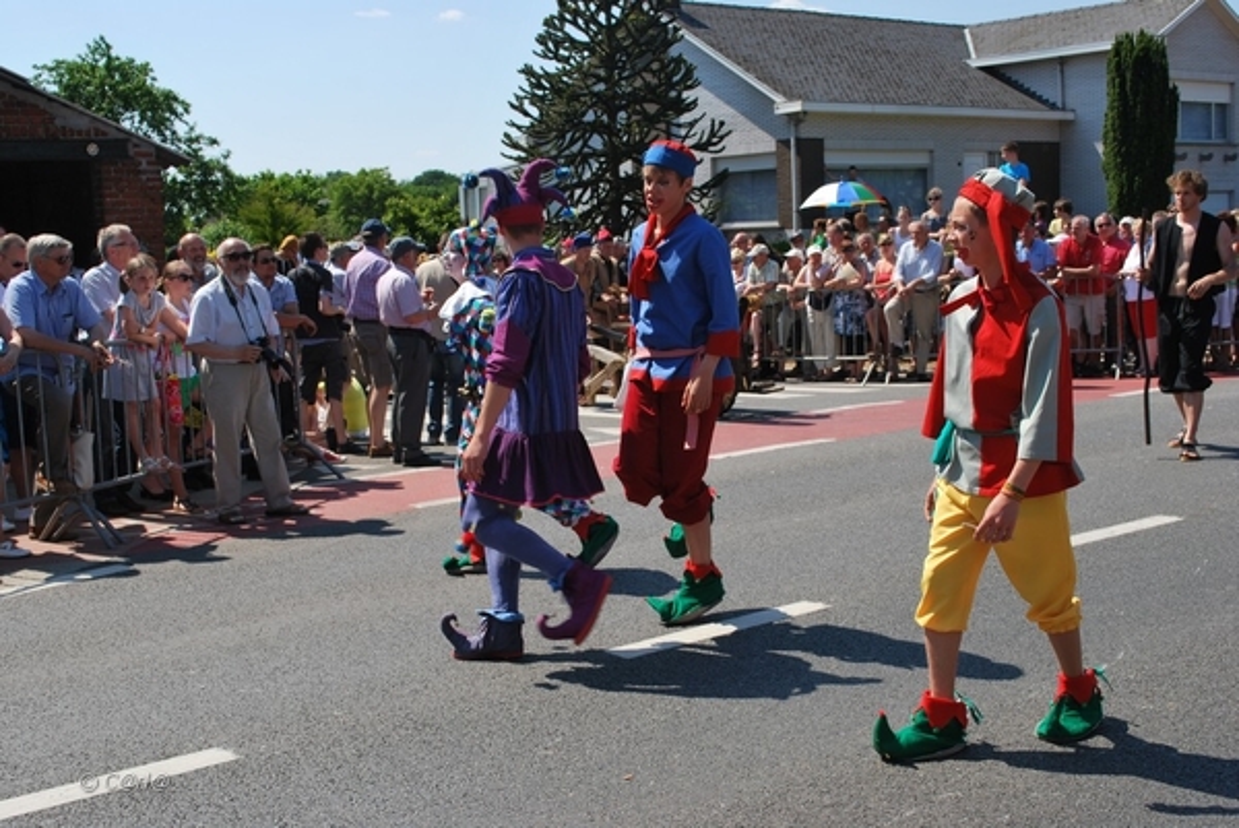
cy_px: 414
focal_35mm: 45
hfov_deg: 43.6
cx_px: 620
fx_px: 1550
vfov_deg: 29.9
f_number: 7.1
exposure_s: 1/200
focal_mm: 30
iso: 100
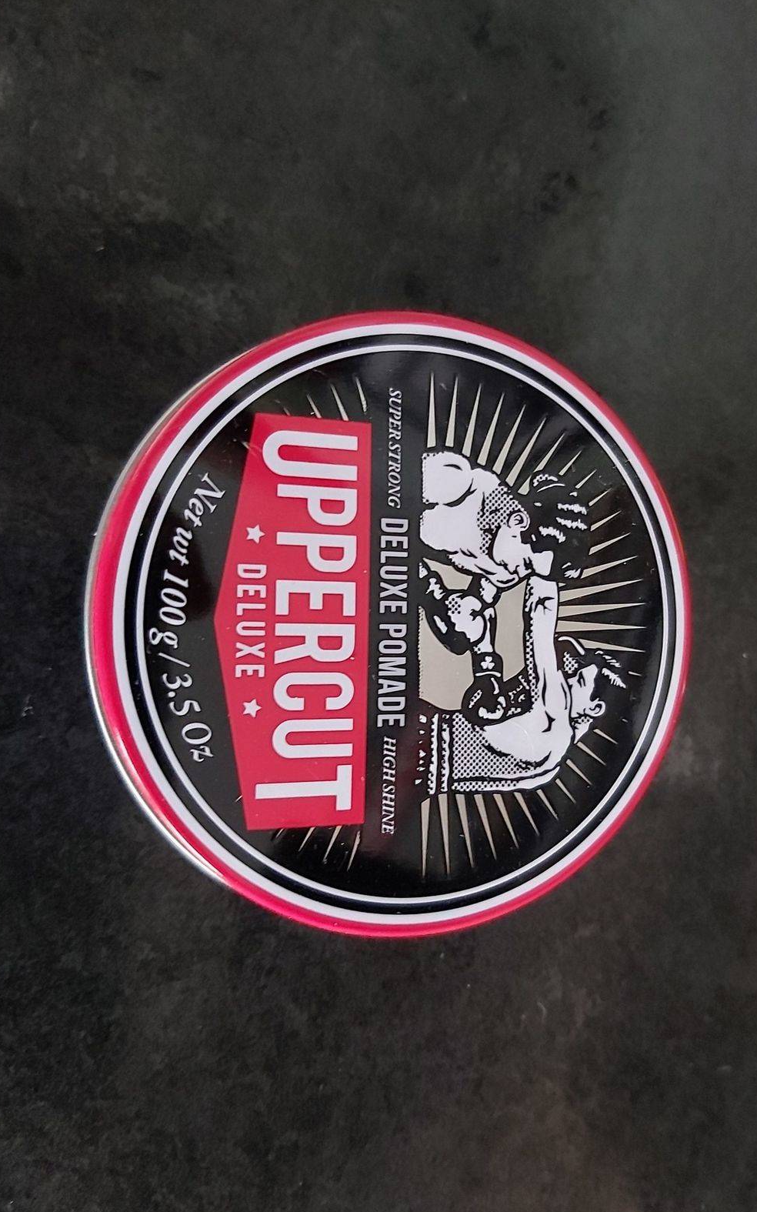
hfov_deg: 44.4
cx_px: 441
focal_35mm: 28
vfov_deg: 66.5
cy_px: 608
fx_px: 925
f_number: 1.7
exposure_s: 1/25
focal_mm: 3.92
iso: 400
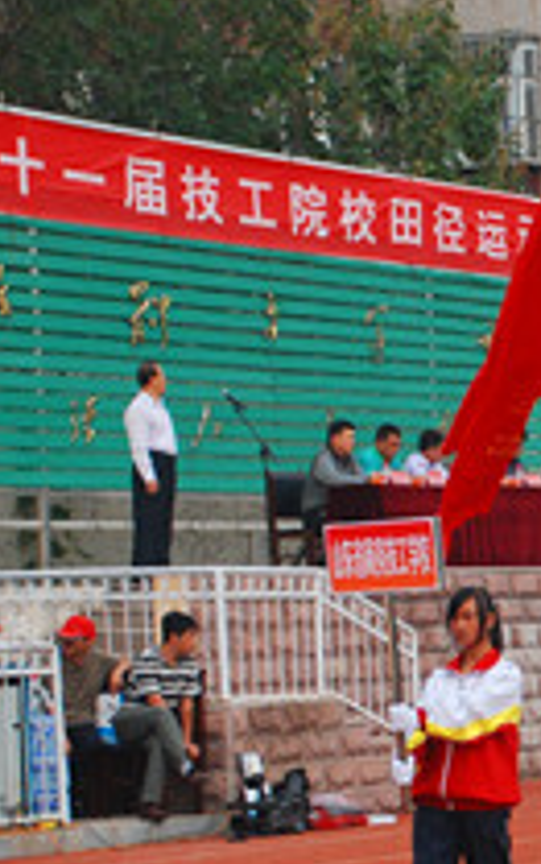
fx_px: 3272
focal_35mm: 139
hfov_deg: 9.2
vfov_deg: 15.0
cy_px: 639
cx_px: 785
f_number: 5.6
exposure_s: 1/1000
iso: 400
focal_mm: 38
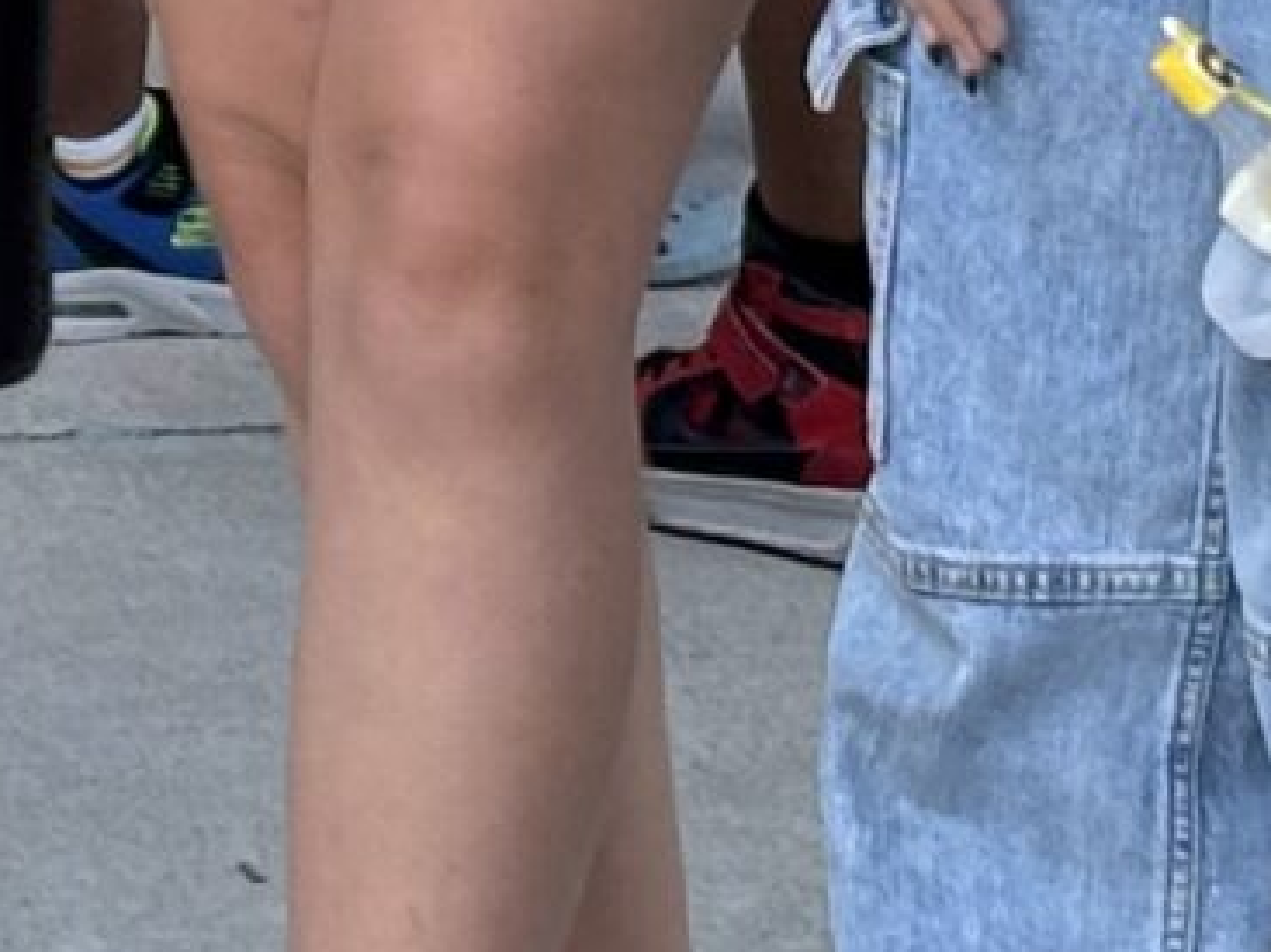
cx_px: -308
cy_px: -1752
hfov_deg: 5.9
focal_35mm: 335
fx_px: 12296
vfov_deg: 4.3
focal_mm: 6.86
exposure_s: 1/435
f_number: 1.78
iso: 64
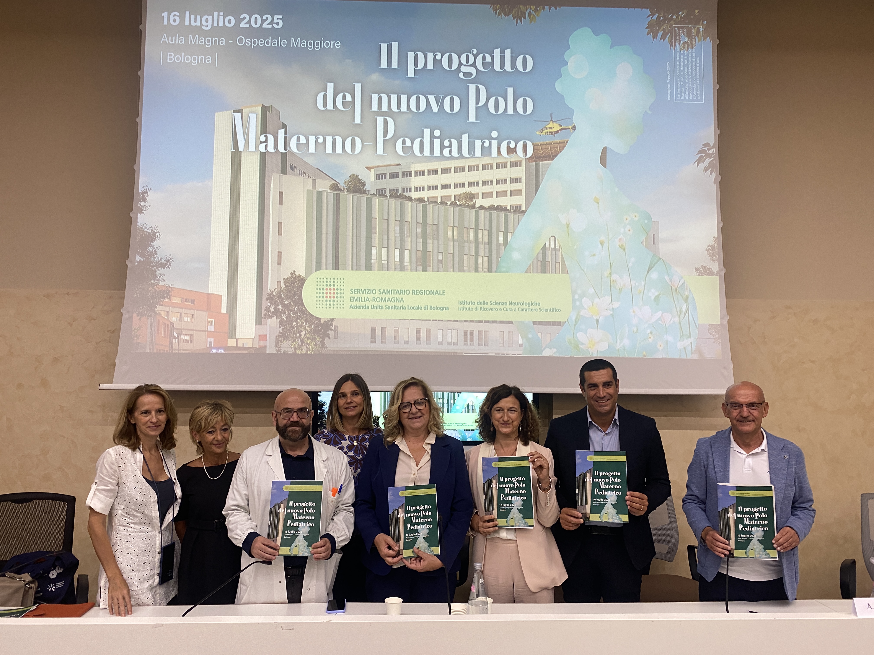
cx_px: 437
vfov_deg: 53.1
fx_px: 656
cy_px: 328
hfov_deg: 67.3
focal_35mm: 26
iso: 125
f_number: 1.8
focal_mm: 4.25
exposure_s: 1/71
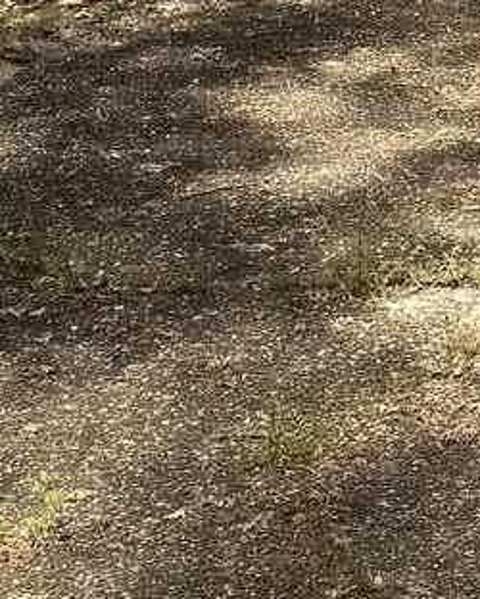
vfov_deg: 11.0
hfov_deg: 8.8
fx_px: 3069
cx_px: 630
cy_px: -108
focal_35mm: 173
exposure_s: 1/1855
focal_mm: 6.76
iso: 80
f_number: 1.78
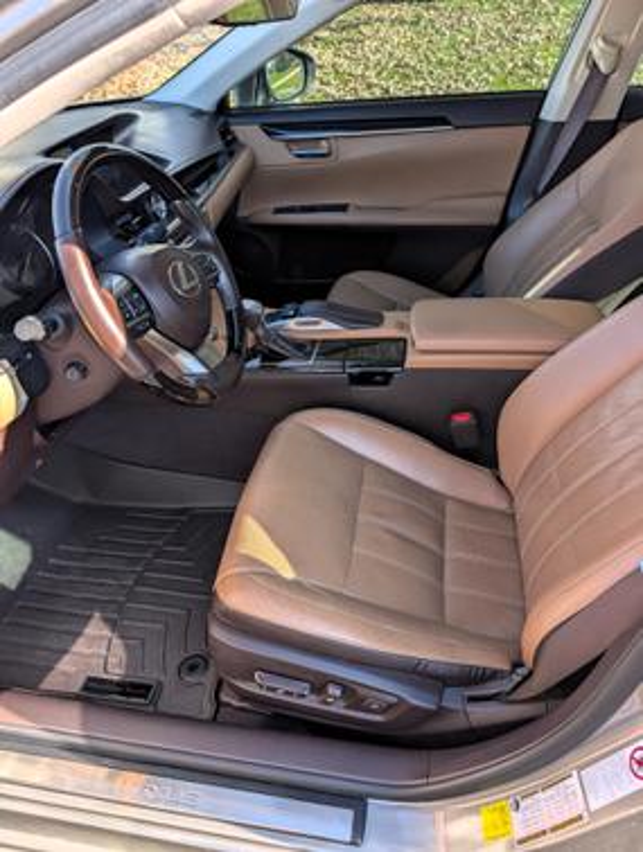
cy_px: 426
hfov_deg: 57.0
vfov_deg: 71.5
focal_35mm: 24
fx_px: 592
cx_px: 322
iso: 17
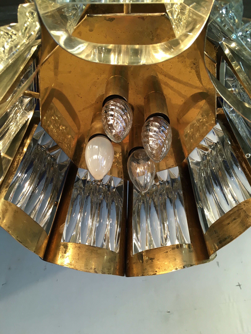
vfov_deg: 61.7
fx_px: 280
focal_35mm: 29
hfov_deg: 48.2
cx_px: 126
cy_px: 167
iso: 100
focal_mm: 4.15
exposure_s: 1/33
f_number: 2.2
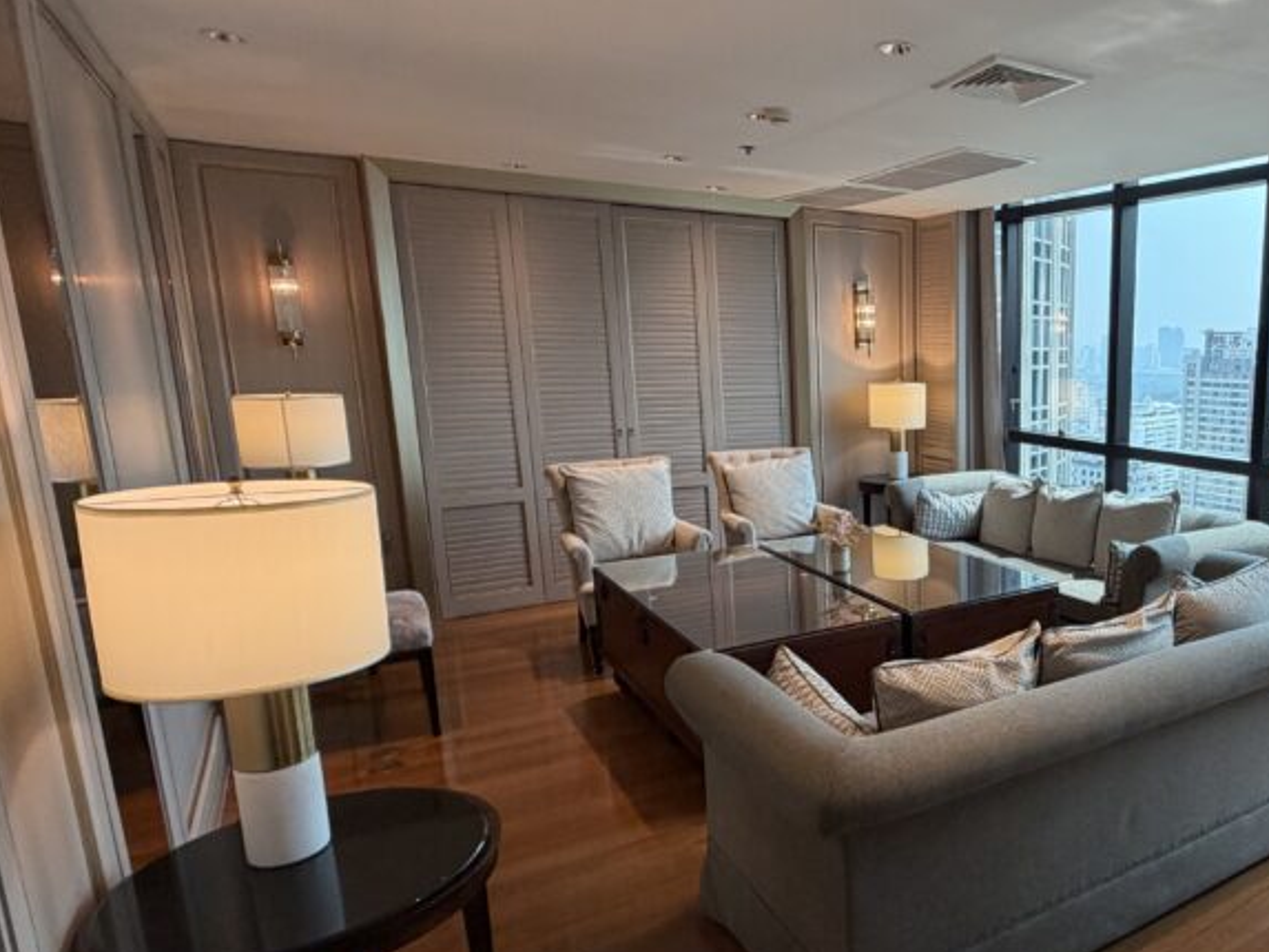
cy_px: 522
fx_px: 917
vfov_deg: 54.8
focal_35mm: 25
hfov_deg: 63.3
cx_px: 1019
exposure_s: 1/100
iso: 100
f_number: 2.2
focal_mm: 2.22
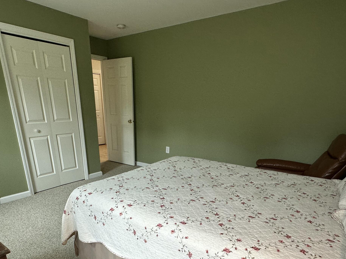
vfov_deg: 56.0
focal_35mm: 23
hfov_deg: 73.8
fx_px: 230
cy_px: 194
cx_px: 163
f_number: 2.2
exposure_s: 1/120
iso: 125
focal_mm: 2.22
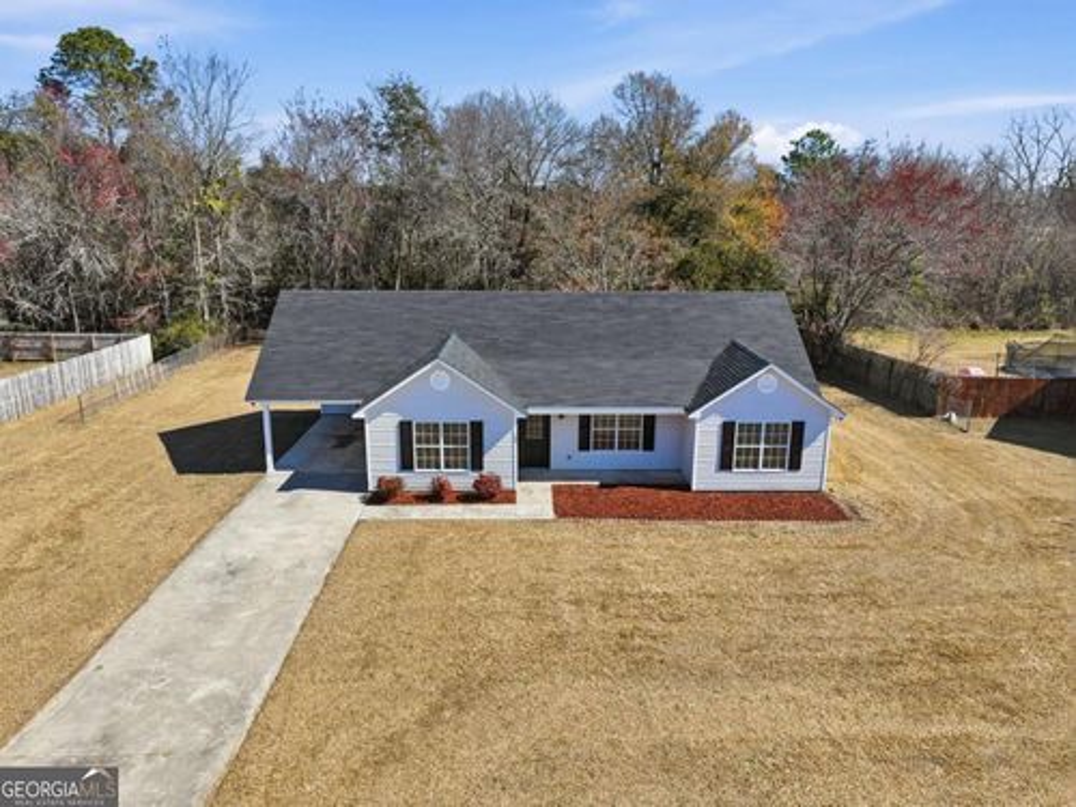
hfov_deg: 71.6
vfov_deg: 56.8
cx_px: 538
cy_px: 404
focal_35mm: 24
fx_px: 746
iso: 100
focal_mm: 12.3
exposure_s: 1/2000
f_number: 2.8
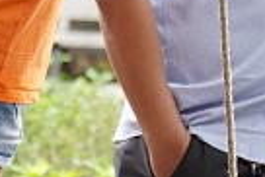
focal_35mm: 500
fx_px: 3684
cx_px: 72
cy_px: -123
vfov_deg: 2.7
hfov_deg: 4.1
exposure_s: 1/250
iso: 500
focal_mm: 63
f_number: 3.2
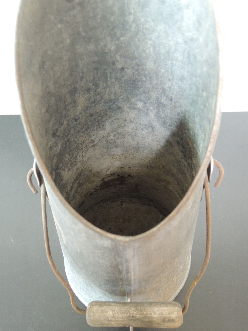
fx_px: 296
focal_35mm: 31
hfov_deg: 45.4
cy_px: 166
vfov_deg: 58.4
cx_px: 124
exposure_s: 1/6
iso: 800
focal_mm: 5.5
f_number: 2.1
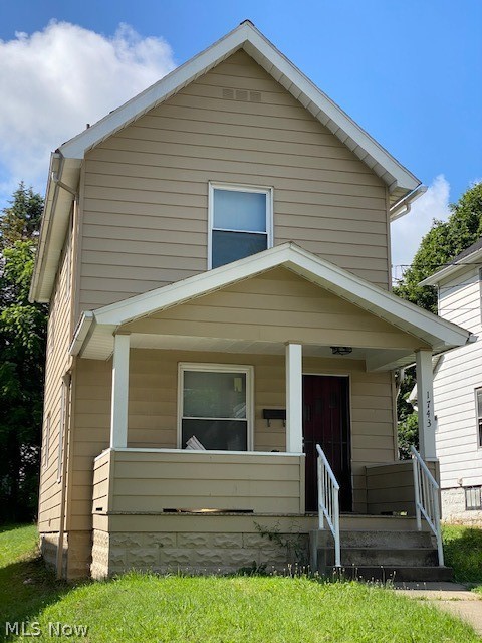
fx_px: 965
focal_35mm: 52
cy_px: 322
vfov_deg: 36.8
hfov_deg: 28.0
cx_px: 241
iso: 20
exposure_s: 1/1261
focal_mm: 6
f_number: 2
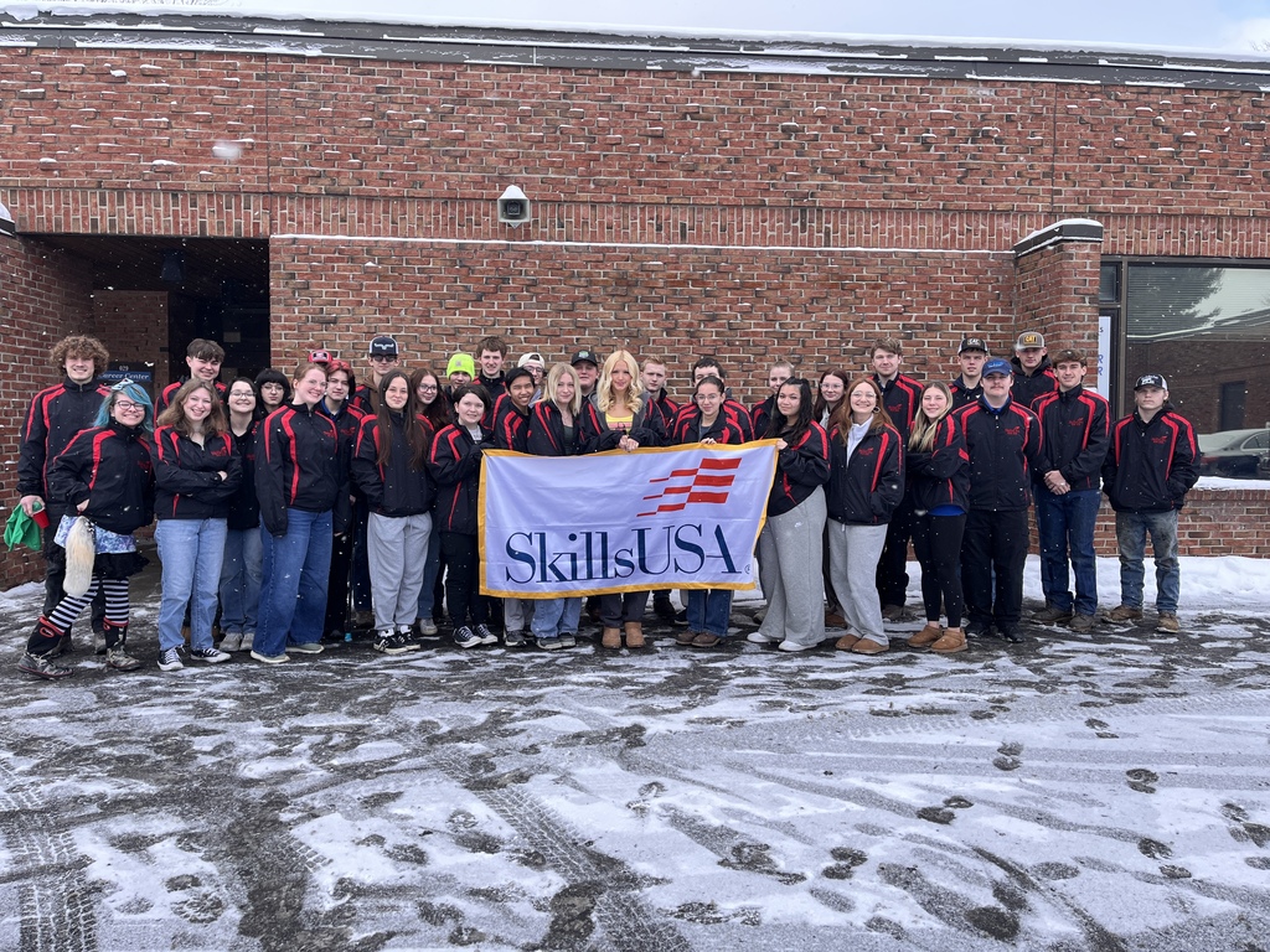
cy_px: 476
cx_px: 635
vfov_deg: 53.1
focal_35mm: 26
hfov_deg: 67.3
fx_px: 954
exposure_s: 1/840
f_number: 1.6
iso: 50
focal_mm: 5.1
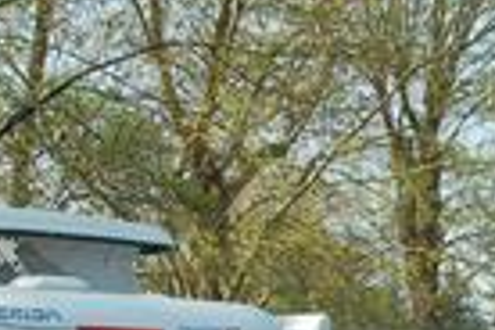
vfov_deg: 7.8
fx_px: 2379
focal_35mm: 173
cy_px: 466
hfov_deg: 11.5
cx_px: 708
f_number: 8
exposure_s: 1/200
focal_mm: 22
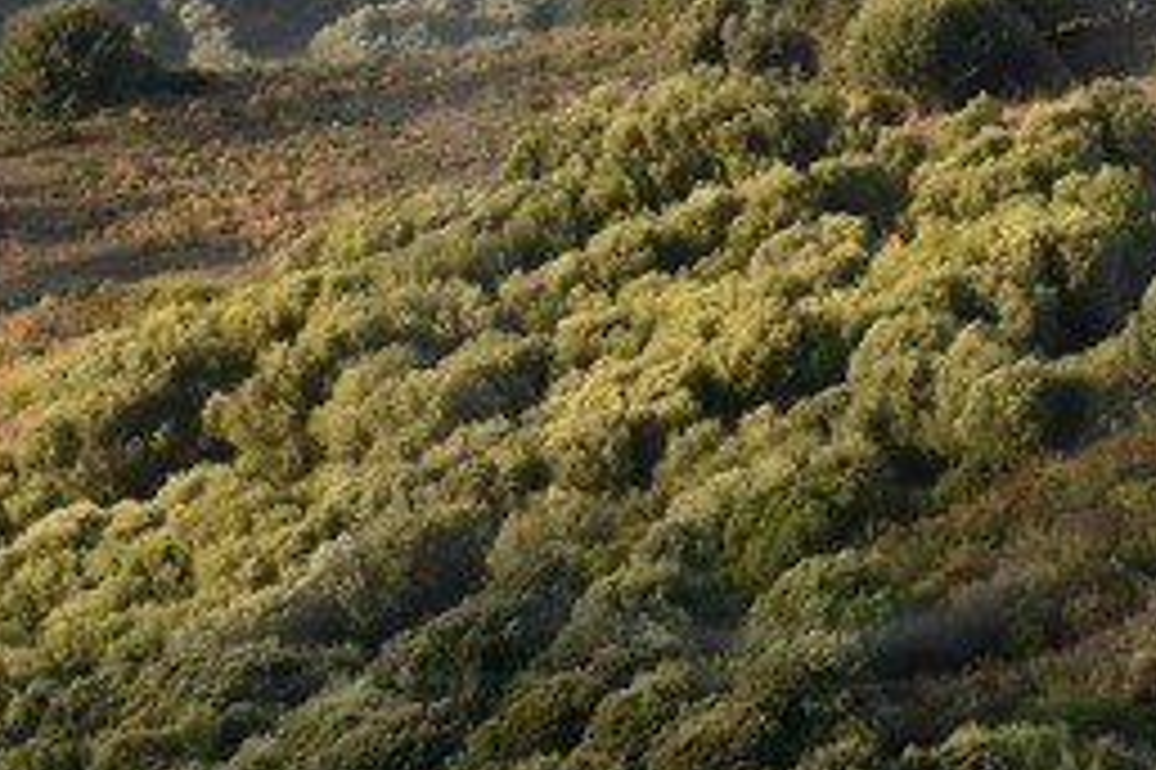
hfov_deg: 5.9
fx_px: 11199
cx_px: 1426
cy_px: -59
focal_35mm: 349
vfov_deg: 3.9
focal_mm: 56
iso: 200
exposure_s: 1/125
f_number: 7.1
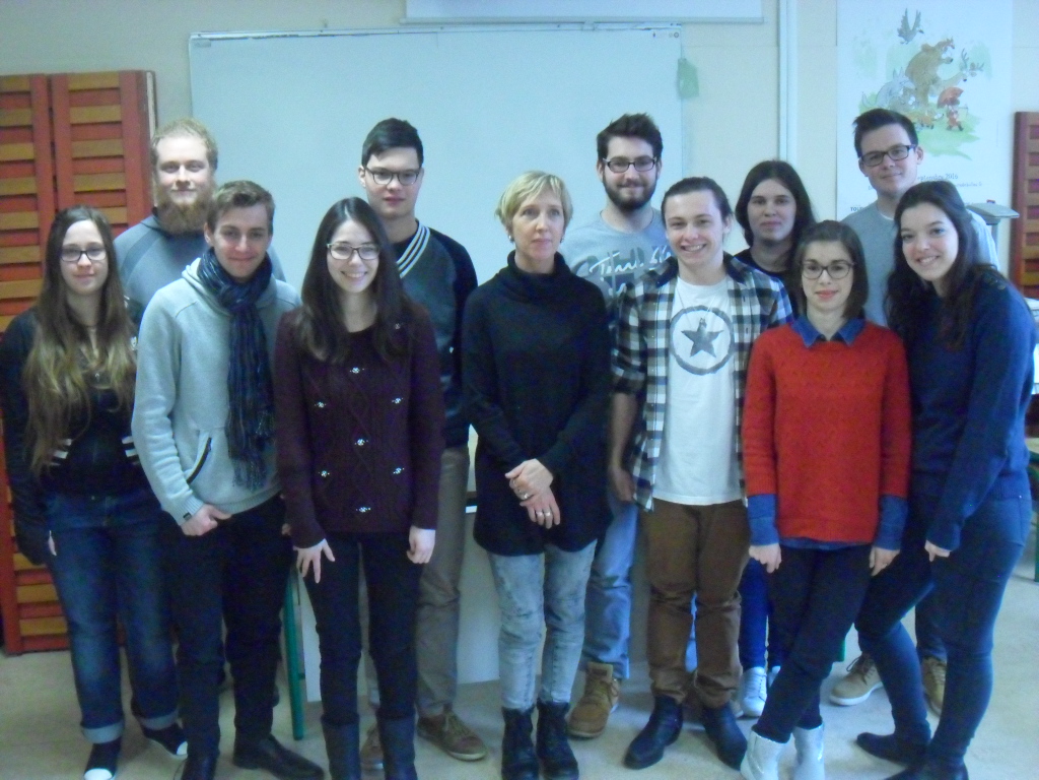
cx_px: 520
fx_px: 1321
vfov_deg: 32.9
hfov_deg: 42.9
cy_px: 390
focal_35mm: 44
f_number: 4.5
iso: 800
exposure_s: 1/20
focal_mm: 7.8
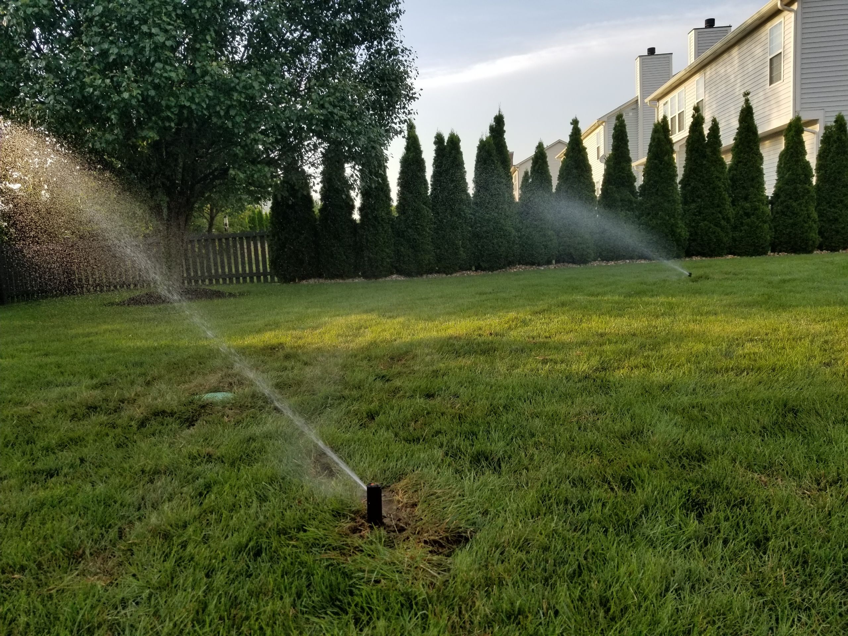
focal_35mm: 26
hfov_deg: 67.3
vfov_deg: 53.1
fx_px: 637
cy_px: 318
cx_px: 424
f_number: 1.7
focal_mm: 4.25
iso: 50
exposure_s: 1/833
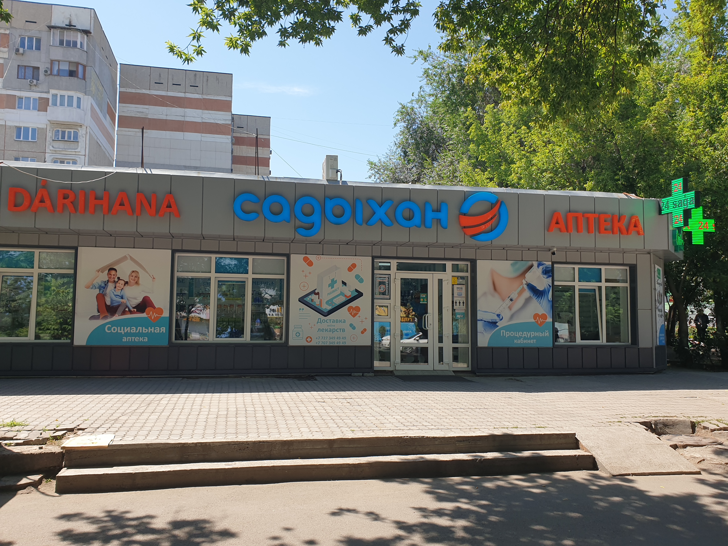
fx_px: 547
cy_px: 273
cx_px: 364
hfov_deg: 67.3
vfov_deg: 53.1
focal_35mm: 26
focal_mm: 4.3
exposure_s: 1/892
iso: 50
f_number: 2.4
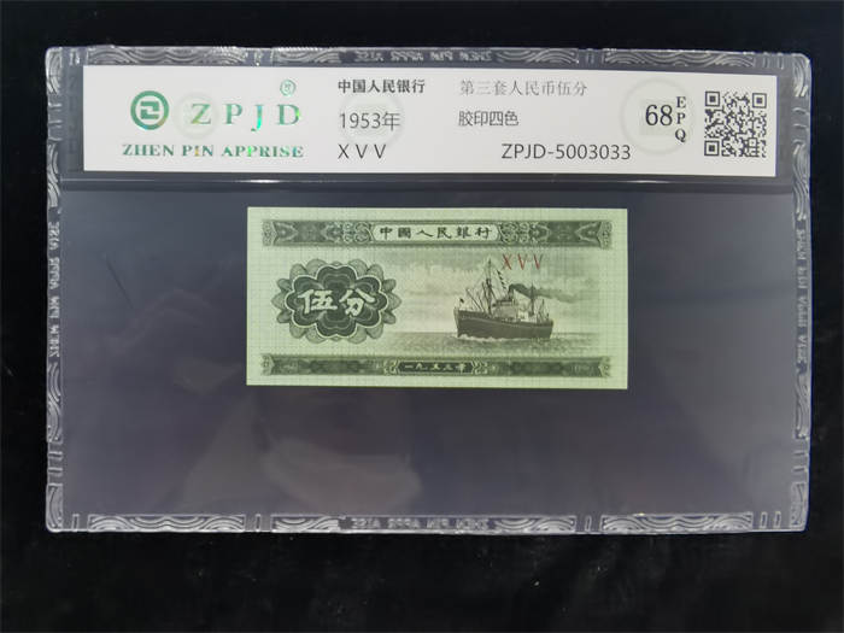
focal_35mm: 27
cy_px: 316
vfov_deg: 51.4
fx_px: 658
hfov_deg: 65.3
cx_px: 422
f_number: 2.2
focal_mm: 2.26
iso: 500
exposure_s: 1/24
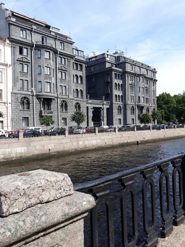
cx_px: 92
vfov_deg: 65.3
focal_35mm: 27
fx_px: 192
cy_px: 124
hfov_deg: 51.4
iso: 40
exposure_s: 1/896
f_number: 1.7
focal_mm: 3.71
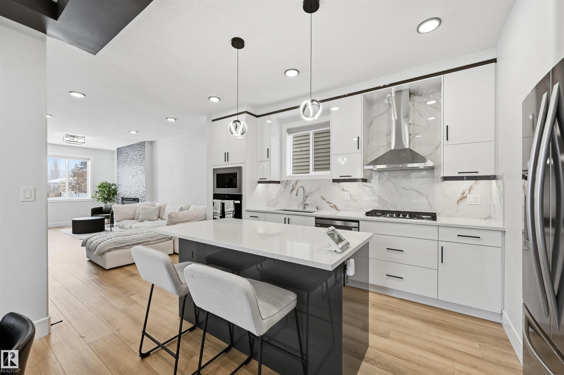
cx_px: 282
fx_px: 219
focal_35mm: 14
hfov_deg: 104.3
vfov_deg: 81.1
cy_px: 188
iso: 100
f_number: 8
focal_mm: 14
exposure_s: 1/50
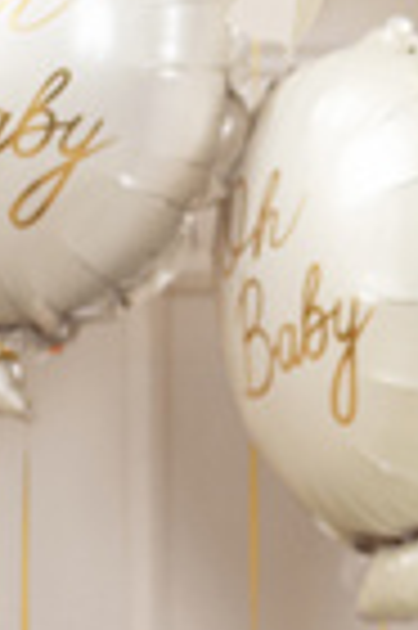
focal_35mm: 215
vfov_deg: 9.6
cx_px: 858
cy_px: 396
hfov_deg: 6.2
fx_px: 3754
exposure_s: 1/125
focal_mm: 50
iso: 160
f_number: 2.2
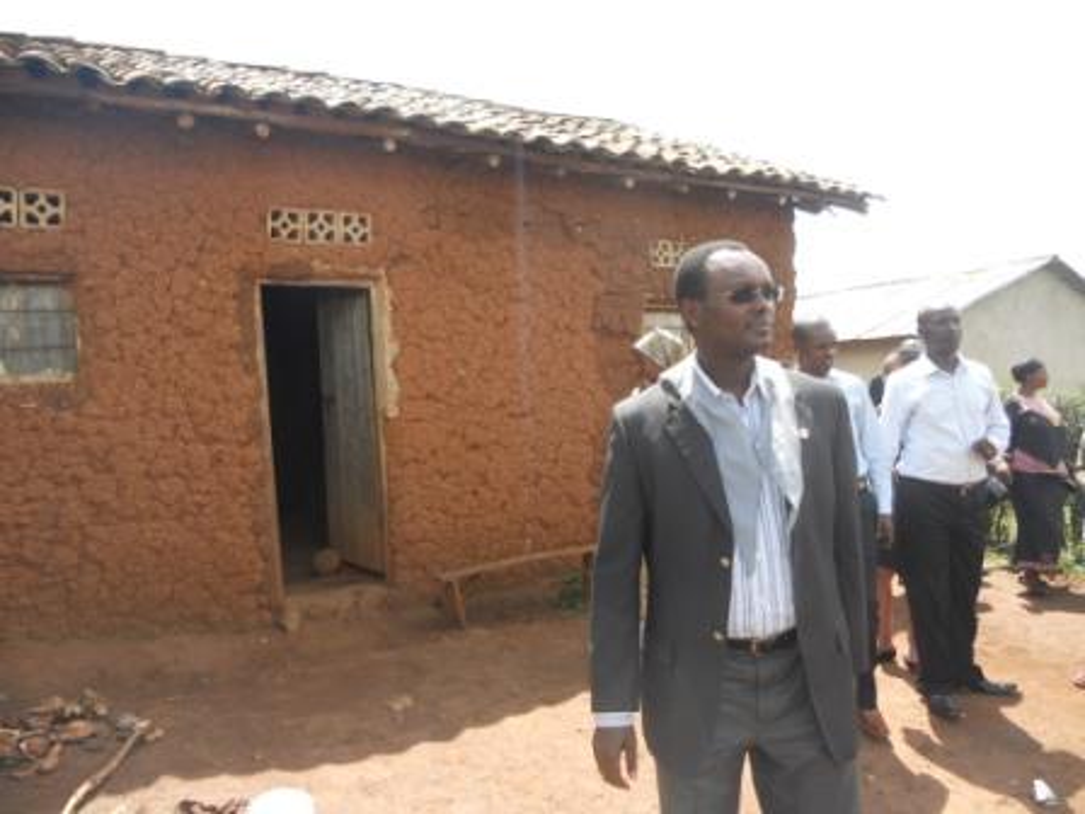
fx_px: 846
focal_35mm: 27
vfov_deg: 51.4
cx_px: 542
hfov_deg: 65.3
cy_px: 407
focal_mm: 4.9
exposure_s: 1/250
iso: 80
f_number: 3.2
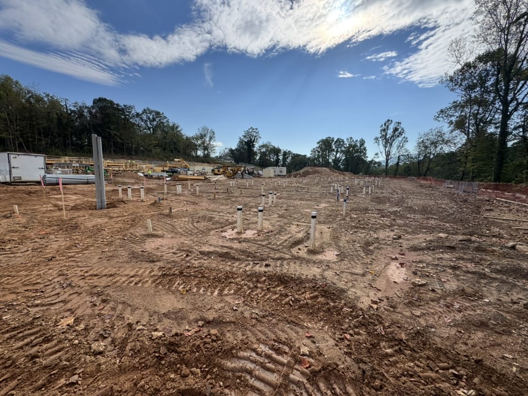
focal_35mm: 14
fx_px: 214
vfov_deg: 85.7
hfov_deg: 102.1
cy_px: 198
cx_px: 264
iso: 40
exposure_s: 1/1880
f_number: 2.2
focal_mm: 2.22
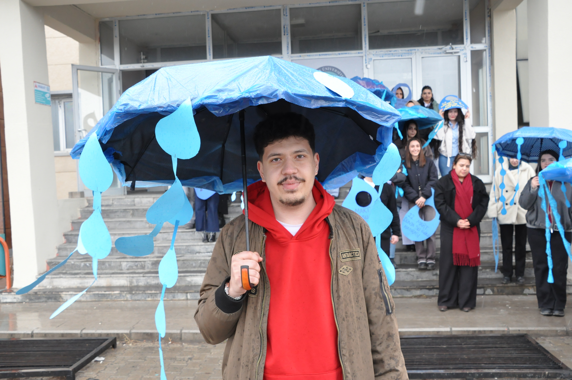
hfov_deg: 57.3
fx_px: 524
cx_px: 286
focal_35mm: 33
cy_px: 190
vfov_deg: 39.9
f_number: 9
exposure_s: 1/250
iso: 1250
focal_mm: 22
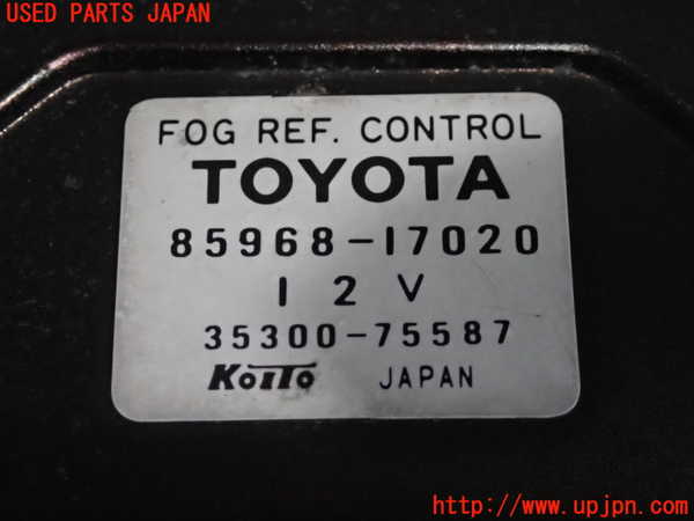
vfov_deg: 18.0
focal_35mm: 82
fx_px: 1644
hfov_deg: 23.8
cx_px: 347
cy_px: 260
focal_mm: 14.62
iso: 2500
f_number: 4.3
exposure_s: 1/80
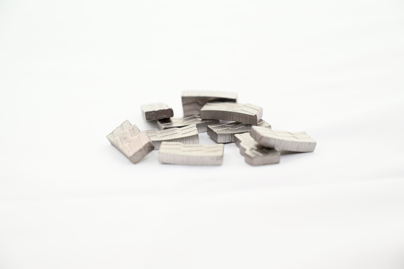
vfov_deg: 19.4
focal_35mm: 70
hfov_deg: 28.9
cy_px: 134
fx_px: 785
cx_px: 202
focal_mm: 70
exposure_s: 1/160
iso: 100
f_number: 4.5
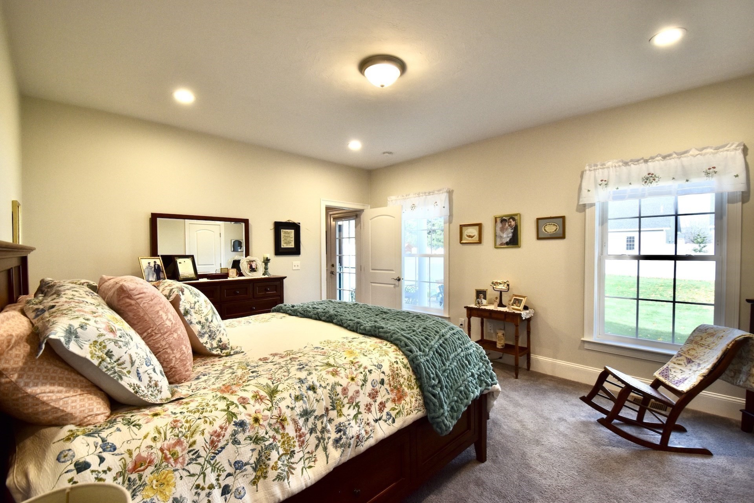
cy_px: 252
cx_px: 377
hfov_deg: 100.4
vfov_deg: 77.3
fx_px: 314
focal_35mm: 15
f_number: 6.3
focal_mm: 10
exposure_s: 1/60
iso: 320
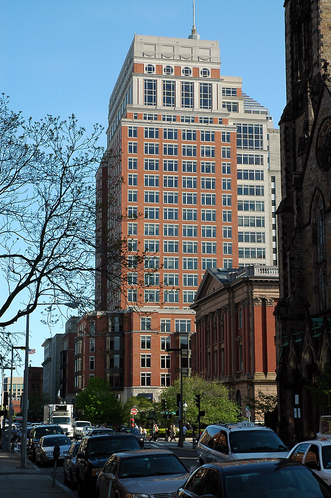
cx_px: 166
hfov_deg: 19.7
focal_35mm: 69
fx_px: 954
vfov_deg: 29.3
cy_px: 249
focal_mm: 46
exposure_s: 1/160
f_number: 10
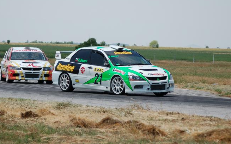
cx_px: 97
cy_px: 70
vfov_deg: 5.6
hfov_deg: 9.0
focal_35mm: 234
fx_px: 1473
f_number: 5
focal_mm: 98
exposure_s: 1/1250
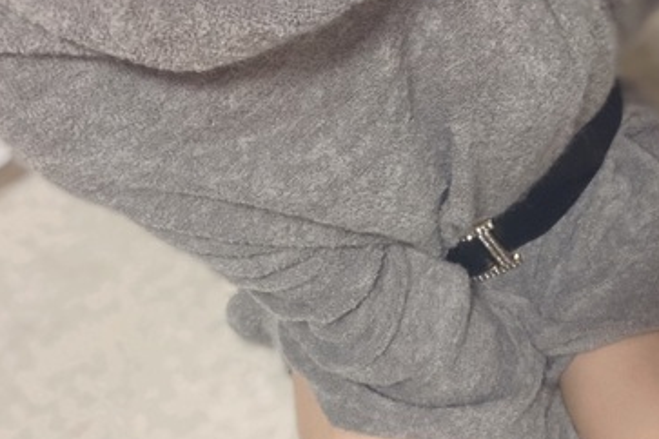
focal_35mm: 55
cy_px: 324
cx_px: 454
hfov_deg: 35.8
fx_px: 1007
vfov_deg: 24.4
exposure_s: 1/40
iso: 250
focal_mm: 2.87
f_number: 2.2
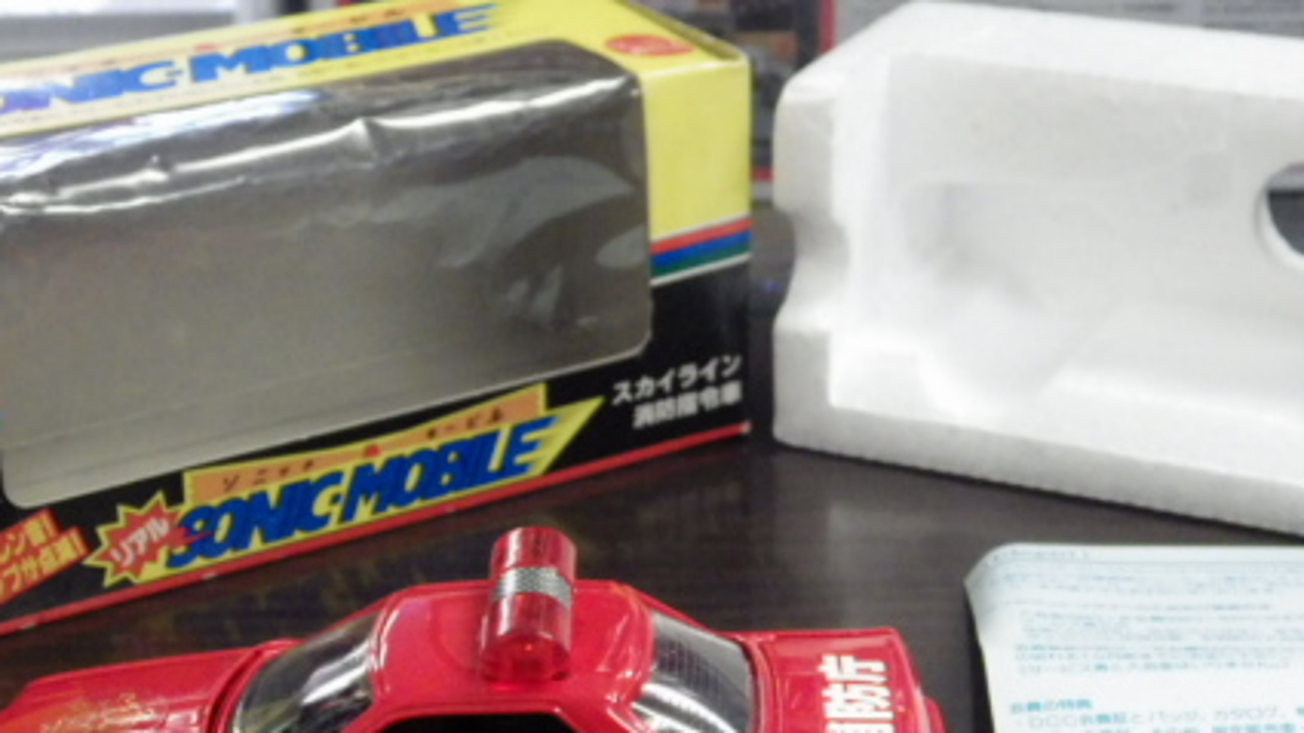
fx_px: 2835
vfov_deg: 14.7
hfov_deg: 25.9
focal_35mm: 82
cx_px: 712
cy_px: 491
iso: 800
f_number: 3.8
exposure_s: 1/50
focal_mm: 9
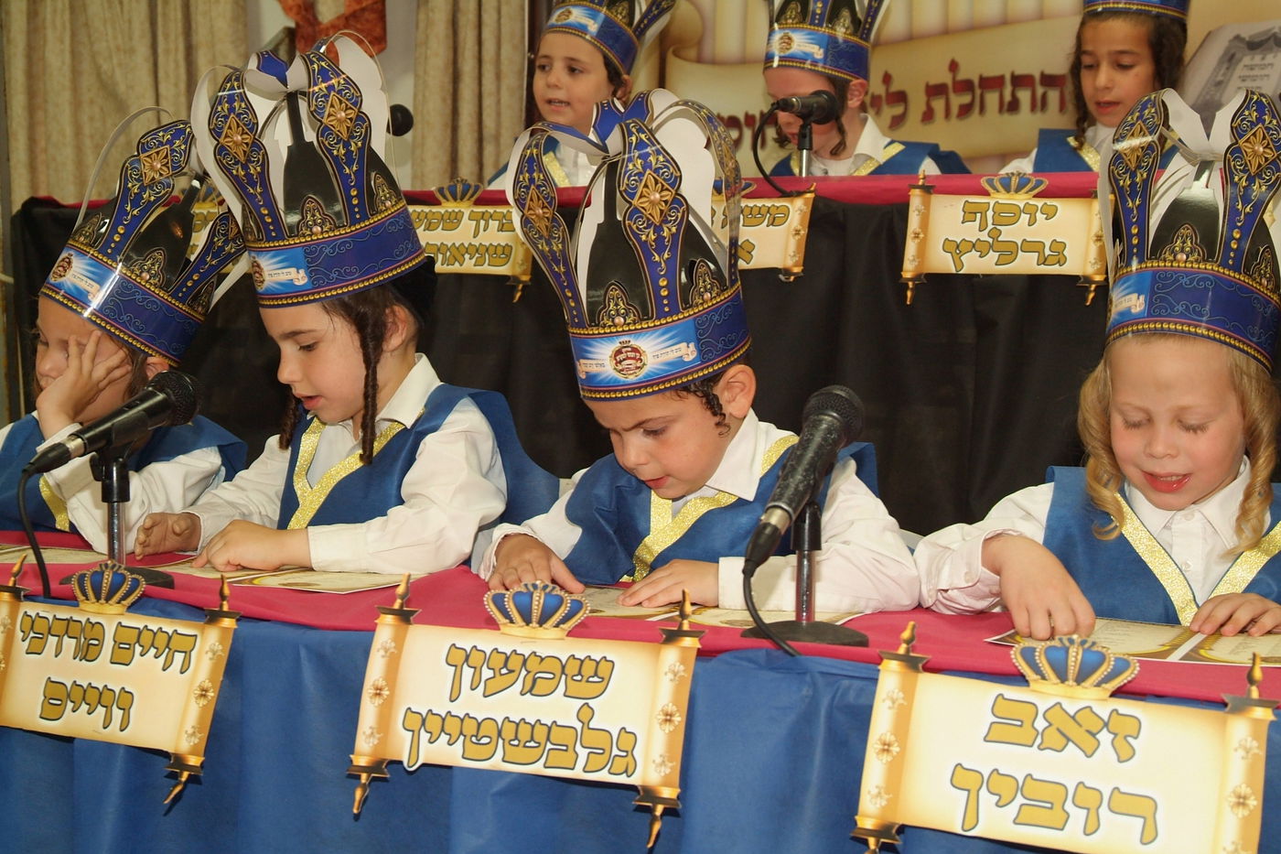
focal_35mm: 57
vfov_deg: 23.8
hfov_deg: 35.1
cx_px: 640
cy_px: 427
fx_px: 2028
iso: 800
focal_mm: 38
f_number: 5.6
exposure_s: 1/60
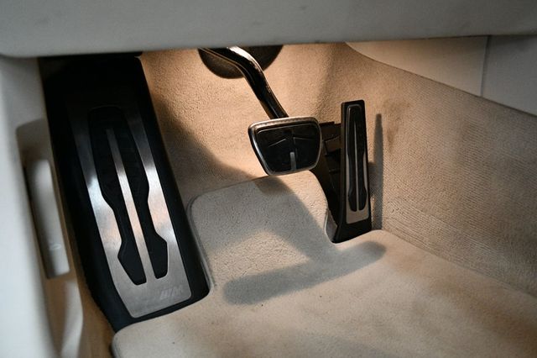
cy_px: 179
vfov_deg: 39.9
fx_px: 492
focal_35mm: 33
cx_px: 268
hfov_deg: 57.2
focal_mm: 22
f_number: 3.8
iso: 3200
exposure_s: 1/80
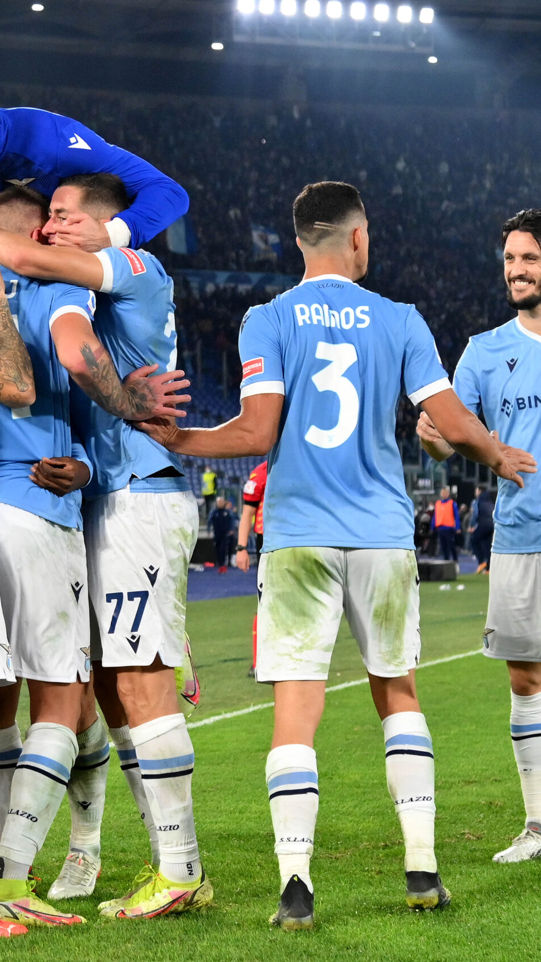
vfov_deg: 25.9
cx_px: 200
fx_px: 2091
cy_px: 481
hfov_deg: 14.7
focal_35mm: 82
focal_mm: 52
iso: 2500
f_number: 4.5
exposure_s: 1/1000
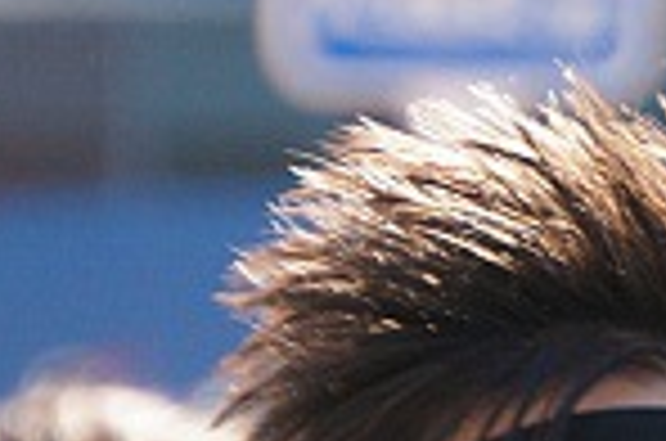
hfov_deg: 1.1
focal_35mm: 1914
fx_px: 35333
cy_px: 968
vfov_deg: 0.7
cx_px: 882
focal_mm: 210
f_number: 6.3
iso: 400
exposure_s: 1/320
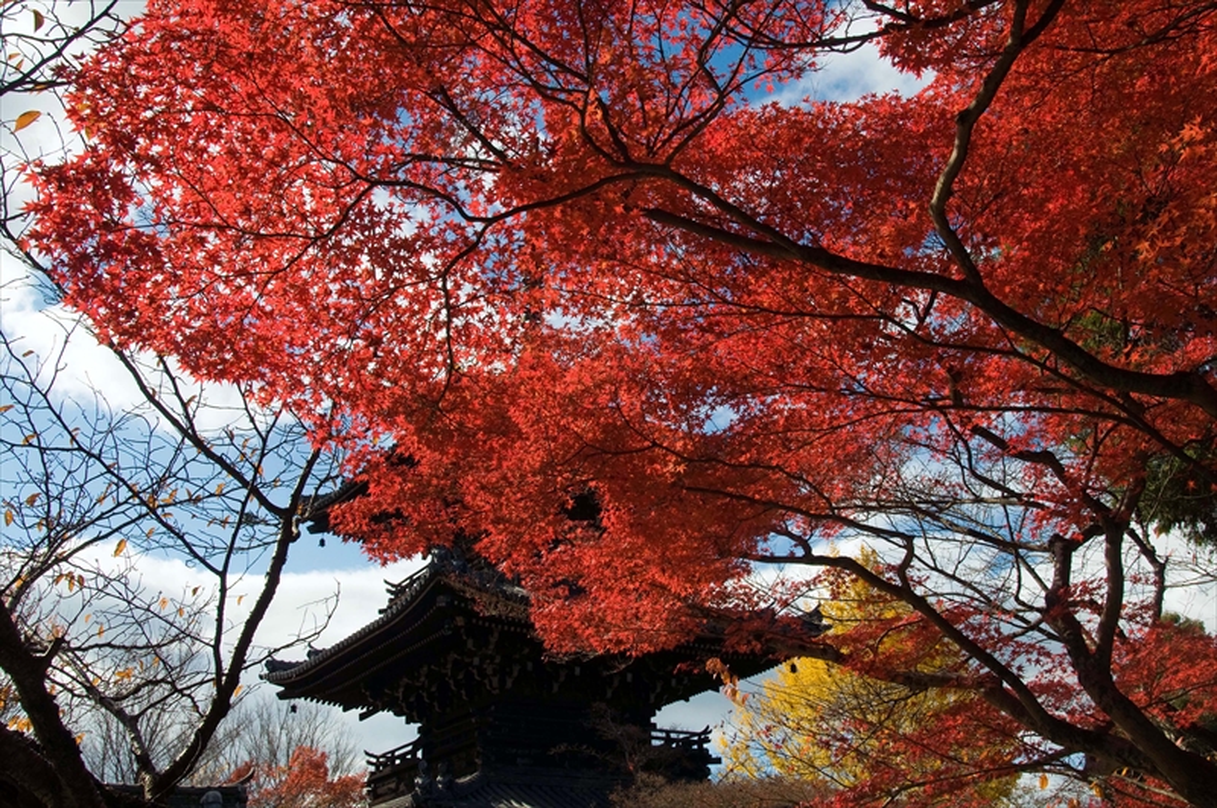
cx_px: 608
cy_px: 404
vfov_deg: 34.1
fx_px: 1317
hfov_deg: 49.6
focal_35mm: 39
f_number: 13
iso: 200
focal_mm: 26
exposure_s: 1/320
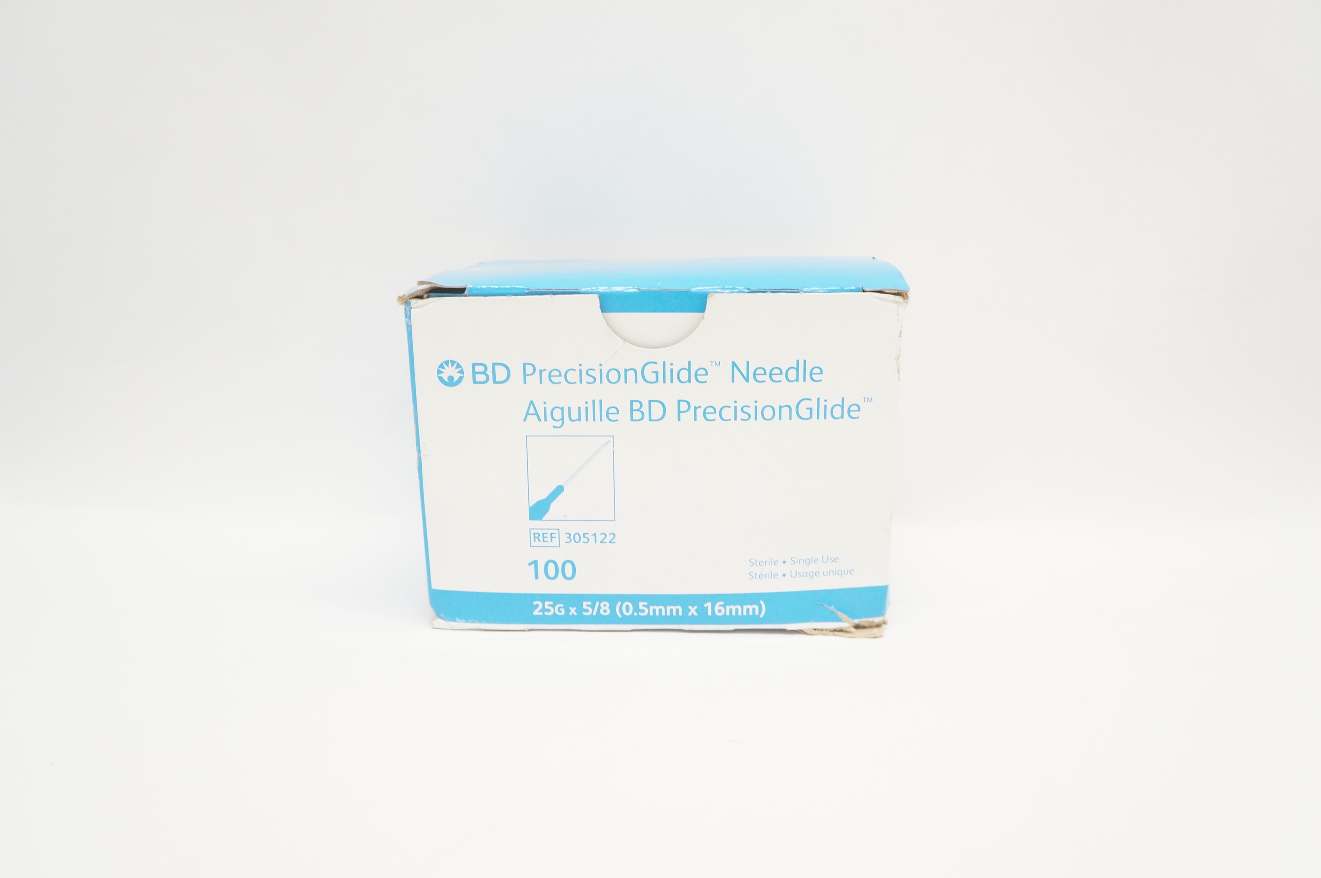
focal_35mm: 27
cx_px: 660
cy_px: 439
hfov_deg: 67.4
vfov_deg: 47.8
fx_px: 990
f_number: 6.3
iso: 800
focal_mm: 18
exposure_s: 1/60
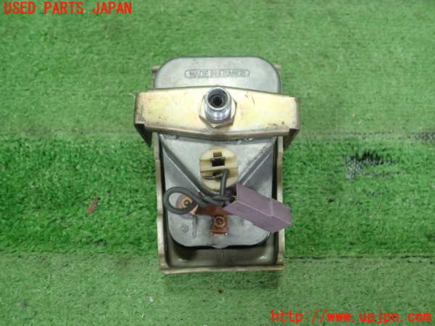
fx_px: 377
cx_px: 218
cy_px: 163
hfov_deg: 60.0
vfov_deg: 46.8
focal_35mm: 30
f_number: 2.3
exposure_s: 1/125
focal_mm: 5.5
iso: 200
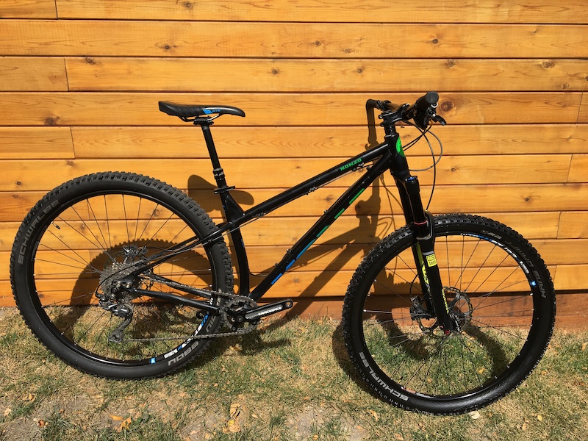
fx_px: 493
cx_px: 294
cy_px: 220
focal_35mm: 29
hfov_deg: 61.7
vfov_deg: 48.2
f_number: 2.2
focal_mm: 4.15
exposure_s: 1/1508
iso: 25
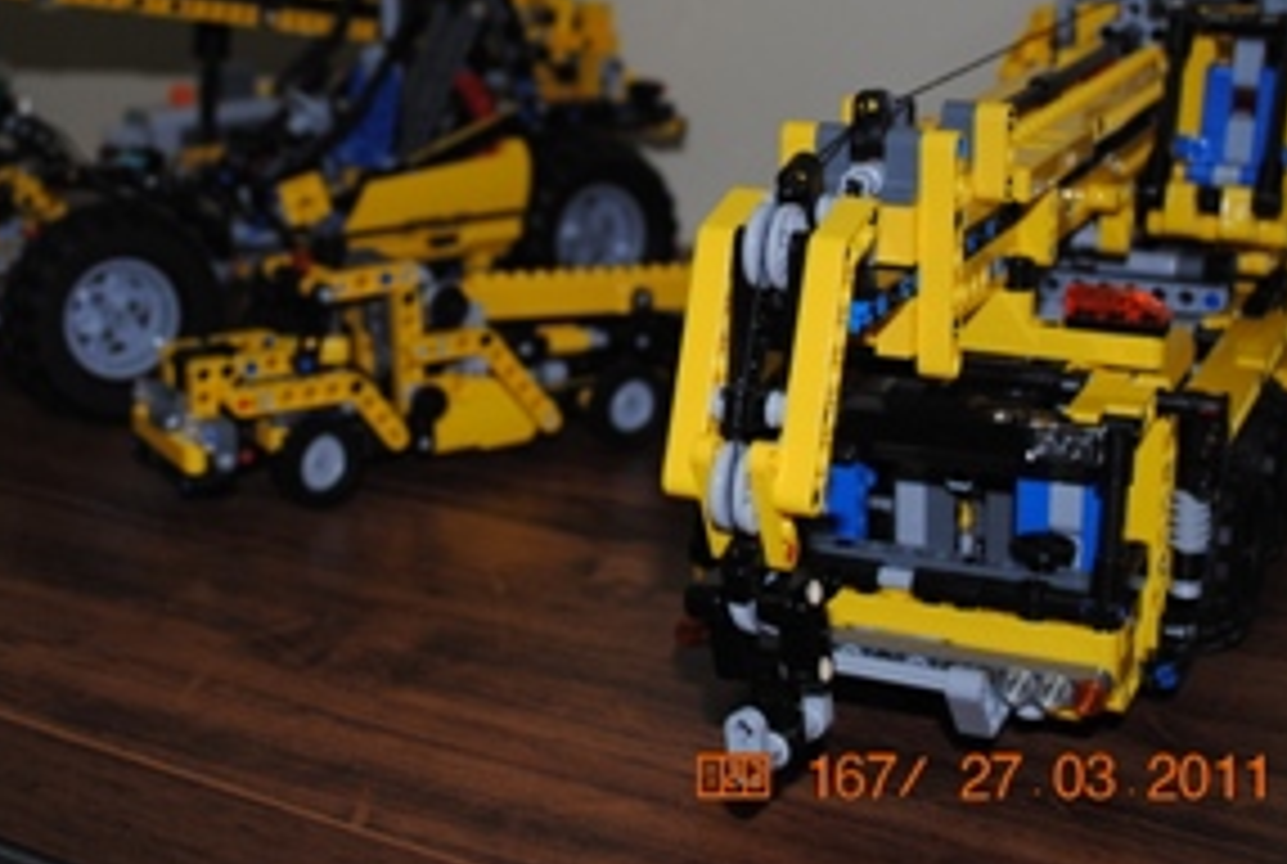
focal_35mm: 61
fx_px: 2185
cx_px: 454
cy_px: 202
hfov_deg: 32.6
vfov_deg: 22.1
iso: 200
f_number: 4.2
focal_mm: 26
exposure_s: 1/60
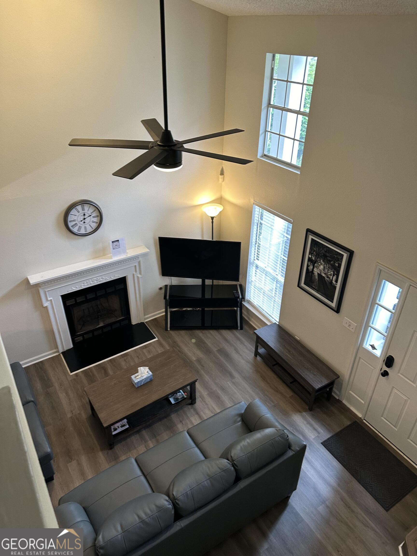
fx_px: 385
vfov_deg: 71.6
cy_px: 278
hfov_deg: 56.8
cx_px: 208
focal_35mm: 24
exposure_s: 1/60
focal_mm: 6.86
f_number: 1.78
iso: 200
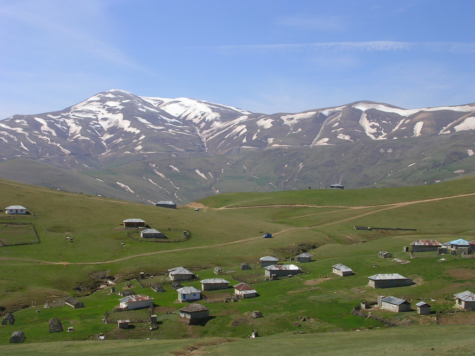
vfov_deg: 26.1
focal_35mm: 56
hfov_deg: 34.3
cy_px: 178
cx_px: 238
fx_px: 768
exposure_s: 1/268
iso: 50
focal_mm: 8.5
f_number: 6.6
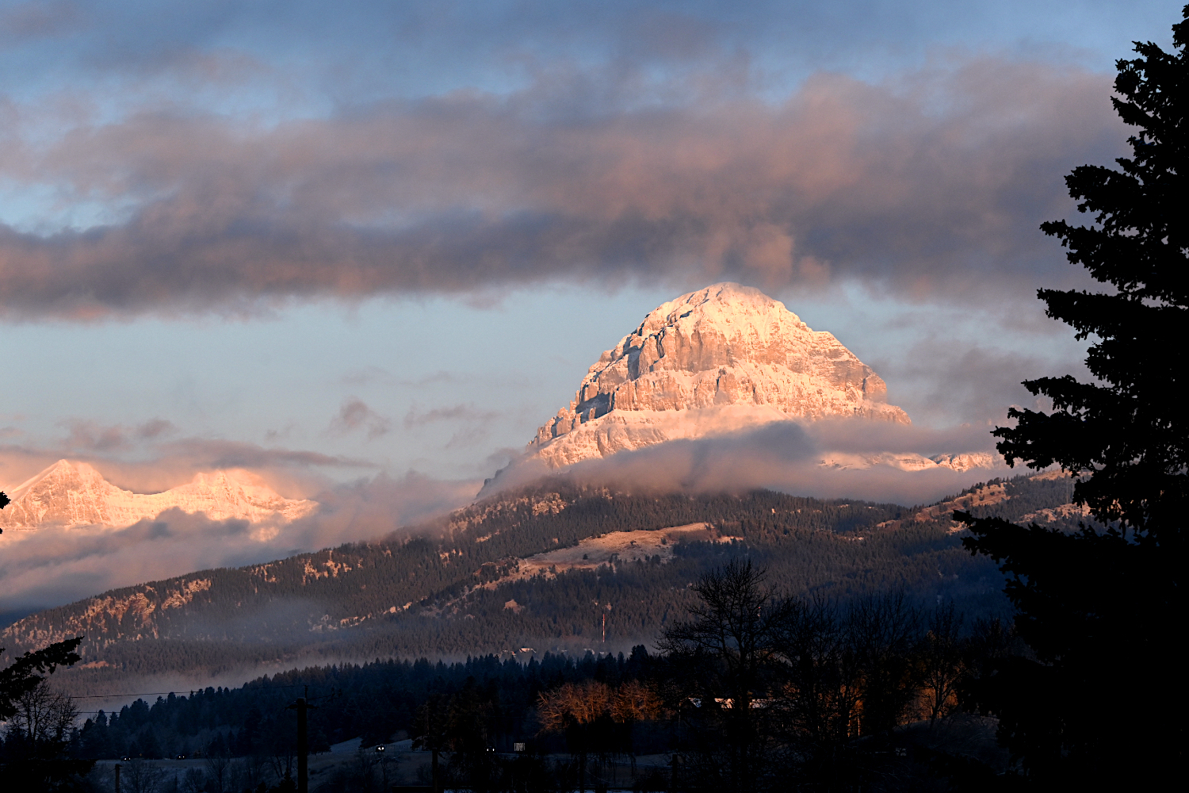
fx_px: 5053
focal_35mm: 153
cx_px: 594
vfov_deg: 9.0
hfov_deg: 13.4
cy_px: 396
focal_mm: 102
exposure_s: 1/125
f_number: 11
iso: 400
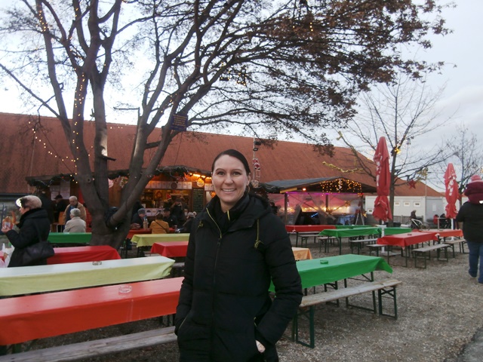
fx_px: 335
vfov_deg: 56.8
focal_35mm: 24
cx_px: 242
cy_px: 181
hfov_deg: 71.6
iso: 100
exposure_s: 1/30
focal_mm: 4.2
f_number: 3
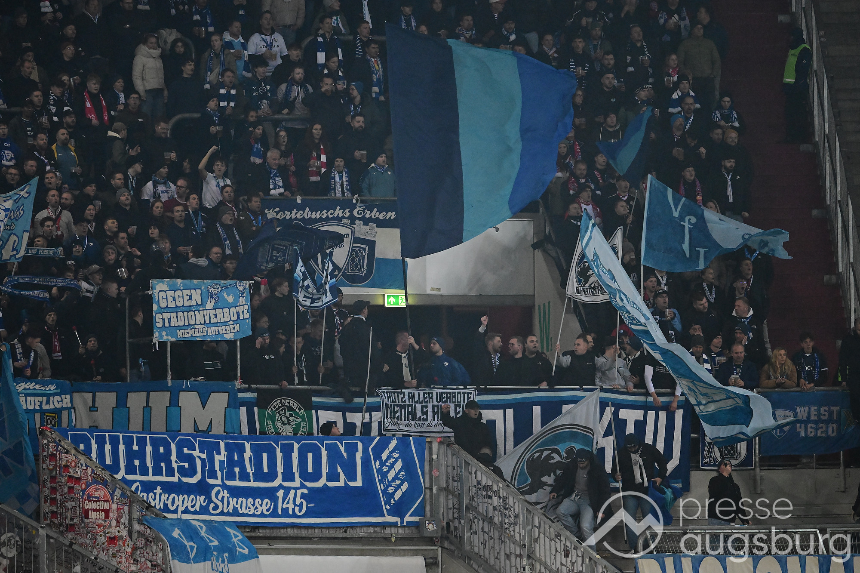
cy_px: 286
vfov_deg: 3.4
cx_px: 430
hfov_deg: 5.2
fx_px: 9552
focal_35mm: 400
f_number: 4.5
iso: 6400
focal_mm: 400
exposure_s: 1/800
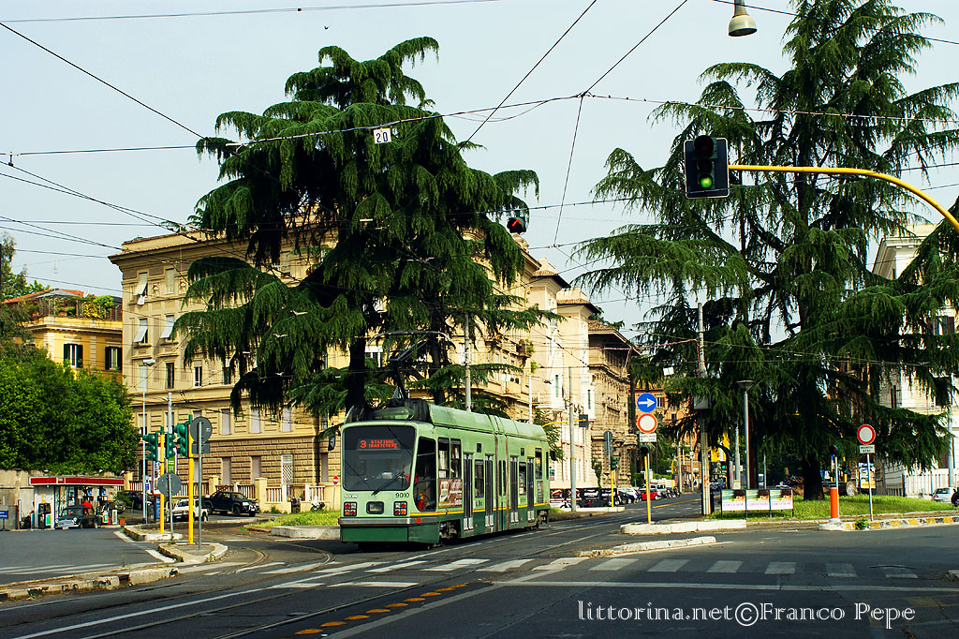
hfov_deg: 29.9
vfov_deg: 20.1
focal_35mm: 68
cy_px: 320
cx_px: 480
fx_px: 1797
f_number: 8
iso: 200
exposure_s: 1/320
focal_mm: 45
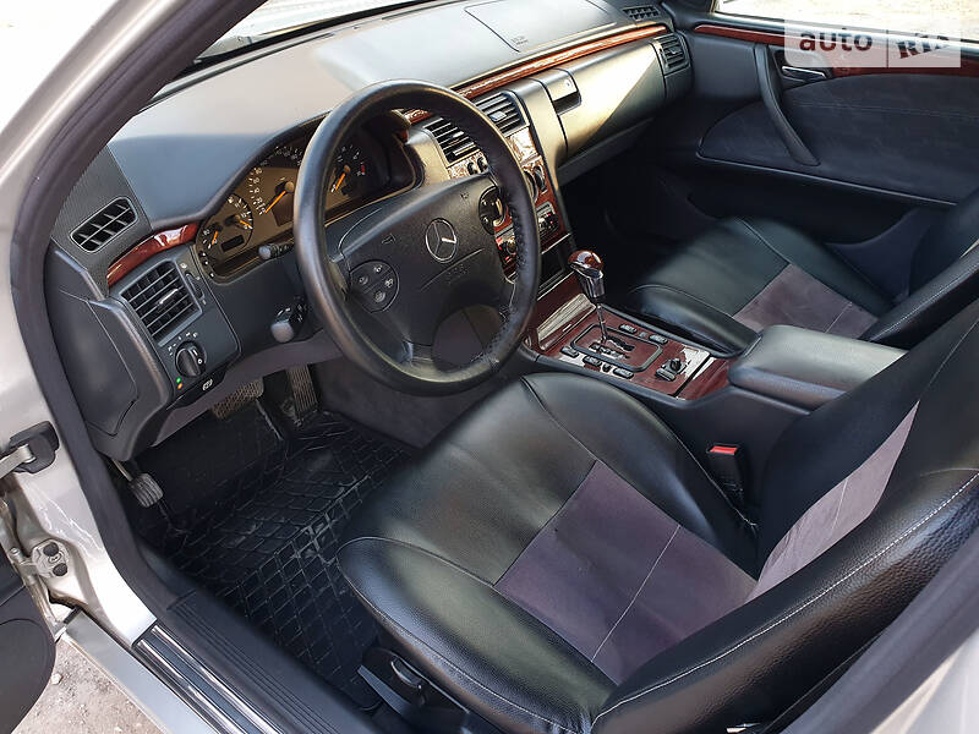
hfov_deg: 67.3
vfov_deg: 53.1
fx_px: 735
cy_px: 367
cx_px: 490
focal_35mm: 26
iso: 125
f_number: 2.4
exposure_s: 1/50
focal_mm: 4.3
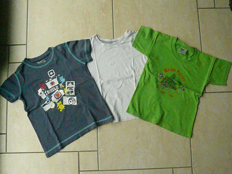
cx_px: 116
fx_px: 235
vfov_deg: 40.7
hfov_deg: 52.6
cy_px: 87
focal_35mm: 35
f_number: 9
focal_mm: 5.7
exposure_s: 1/640
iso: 3200
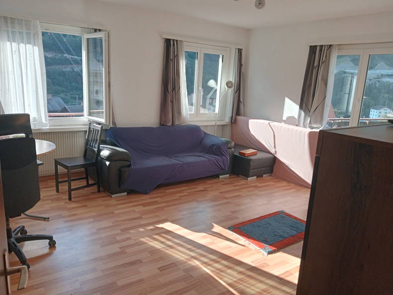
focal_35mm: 28
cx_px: 196
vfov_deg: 49.7
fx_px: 318
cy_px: 148
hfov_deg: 63.5
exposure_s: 1/100
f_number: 1.8
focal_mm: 4.04
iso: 139
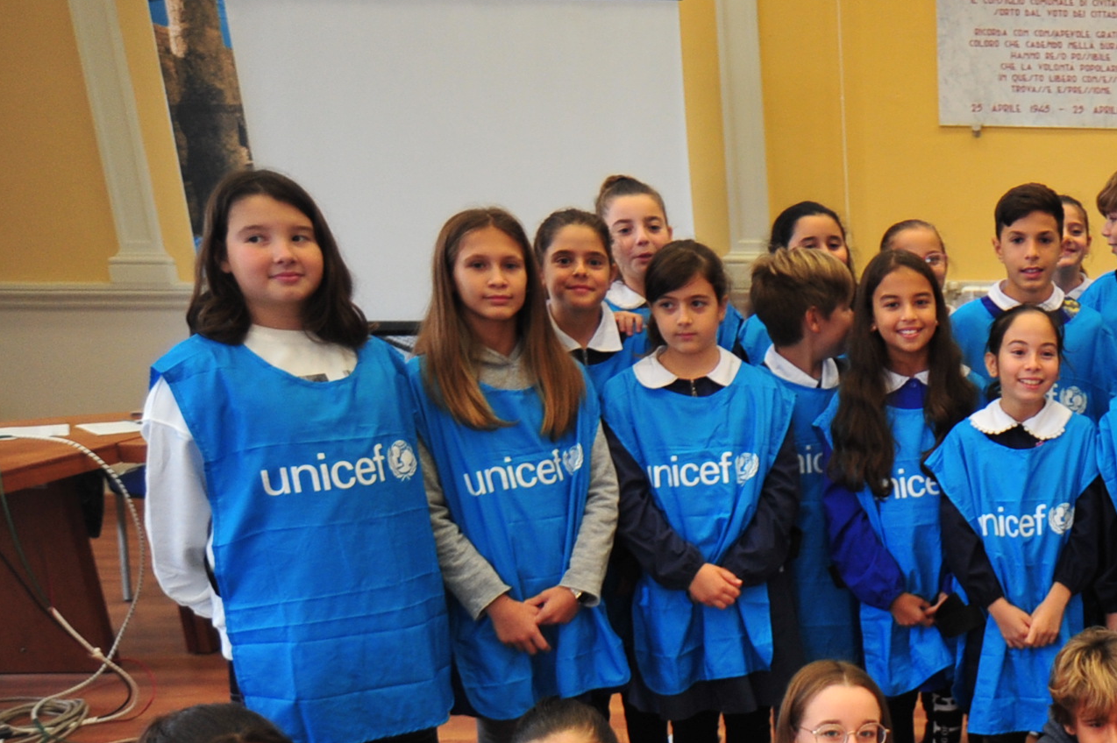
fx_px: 1395
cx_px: 1238
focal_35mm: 45
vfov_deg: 28.6
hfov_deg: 36.6
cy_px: 677
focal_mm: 18
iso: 1000
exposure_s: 1/125
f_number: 3.5
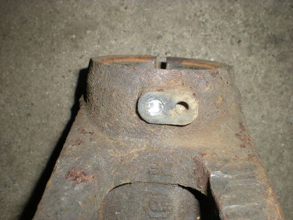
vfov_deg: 37.7
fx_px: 322
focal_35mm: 38
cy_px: 110
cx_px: 146
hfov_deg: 49.0
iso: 64
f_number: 4.6
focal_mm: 6.3
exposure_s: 1/60
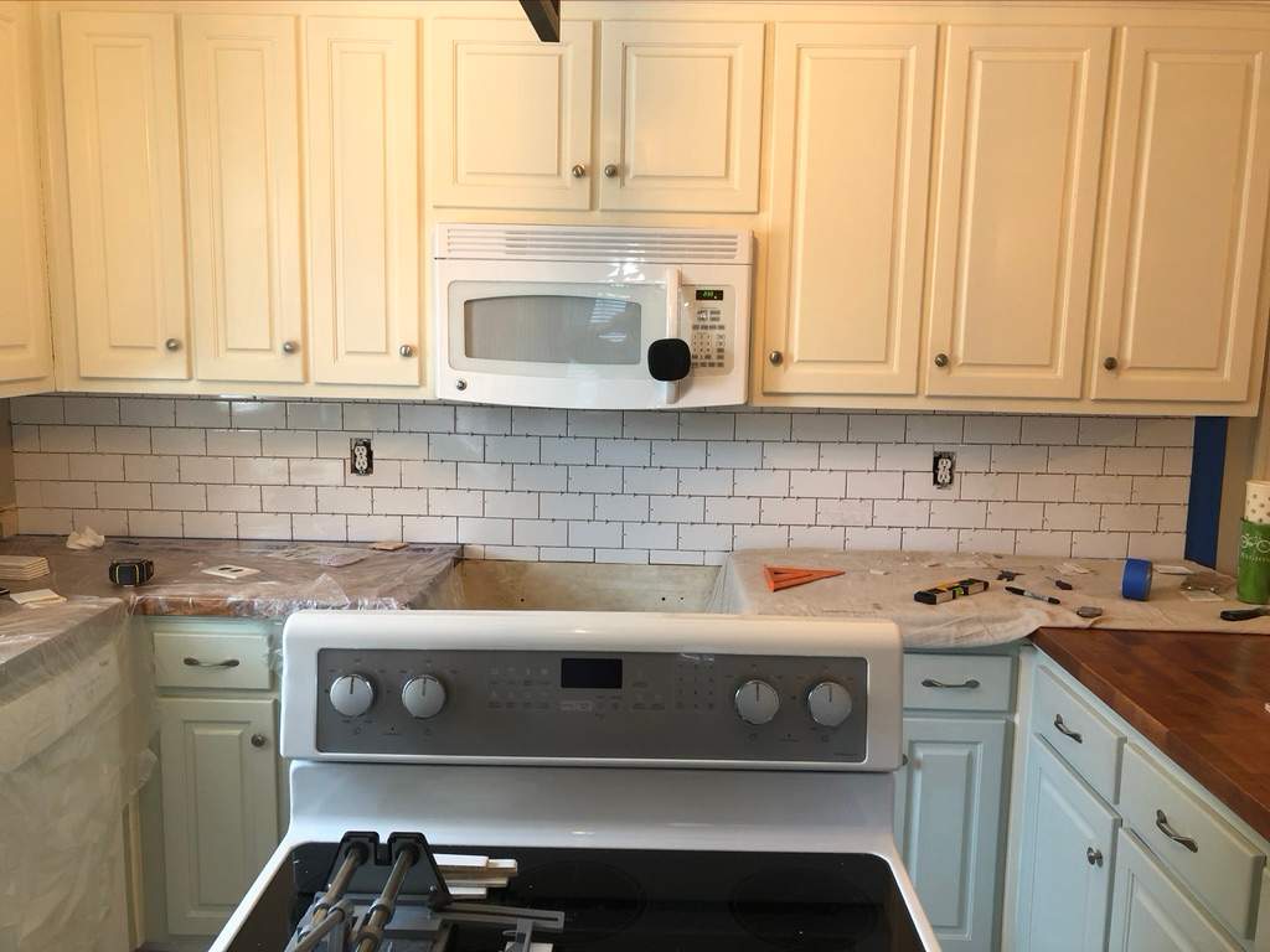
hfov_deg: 63.4
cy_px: 476
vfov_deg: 49.7
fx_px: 1027
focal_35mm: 28
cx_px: 635
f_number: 1.8
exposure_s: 1/24
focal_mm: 3.99
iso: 40
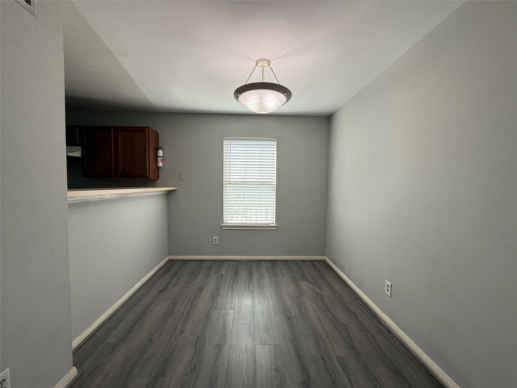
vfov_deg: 85.7
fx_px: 209
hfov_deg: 102.1
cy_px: 194
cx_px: 258
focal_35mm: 14
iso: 64
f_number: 2.2
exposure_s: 1/114
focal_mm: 2.22
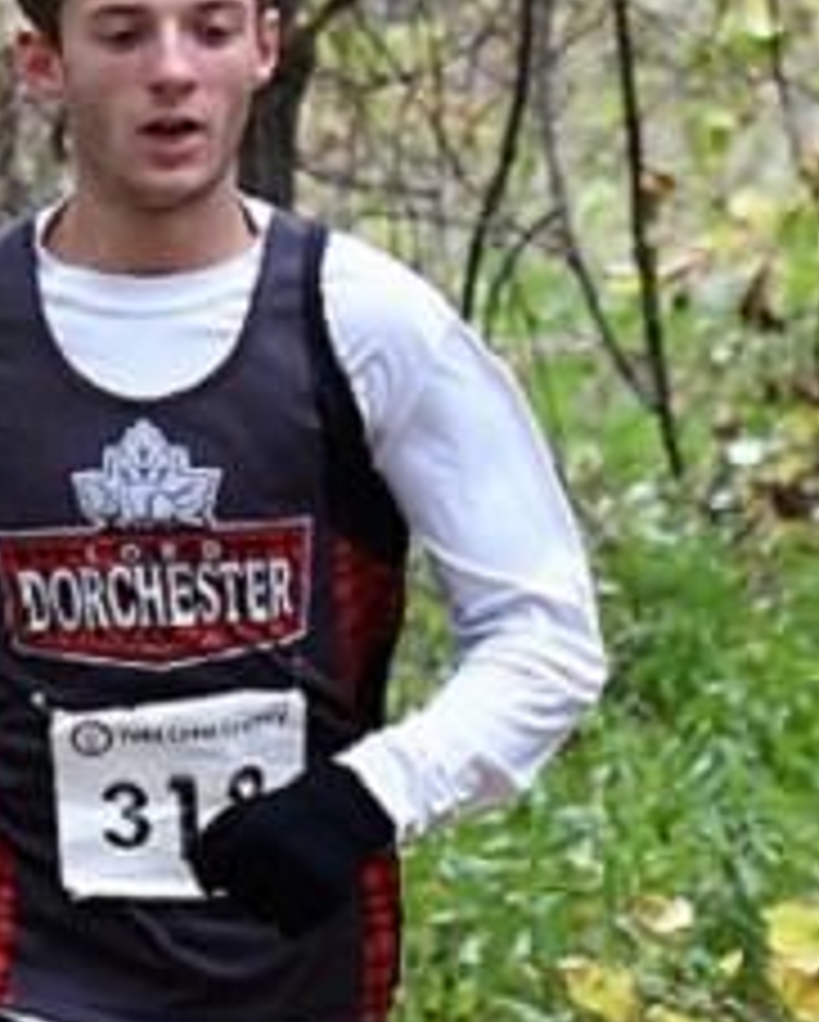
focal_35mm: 391
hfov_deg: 3.9
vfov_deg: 4.9
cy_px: 1096
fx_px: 11831
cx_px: -828
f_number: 3.2
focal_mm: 70
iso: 1400
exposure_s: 1/1000
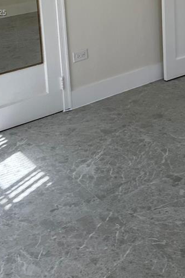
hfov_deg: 22.6
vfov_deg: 31.8
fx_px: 455
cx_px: 152
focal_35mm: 59
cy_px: 13
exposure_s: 1/189
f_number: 1.78
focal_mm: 6.86
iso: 80
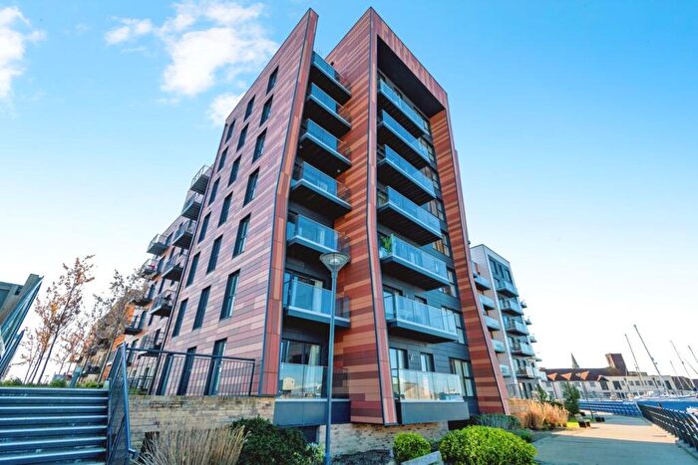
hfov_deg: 100.4
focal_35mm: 15
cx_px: 349
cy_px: 232
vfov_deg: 77.4
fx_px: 291
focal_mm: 10
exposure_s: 1/1000
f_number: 6.3
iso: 200
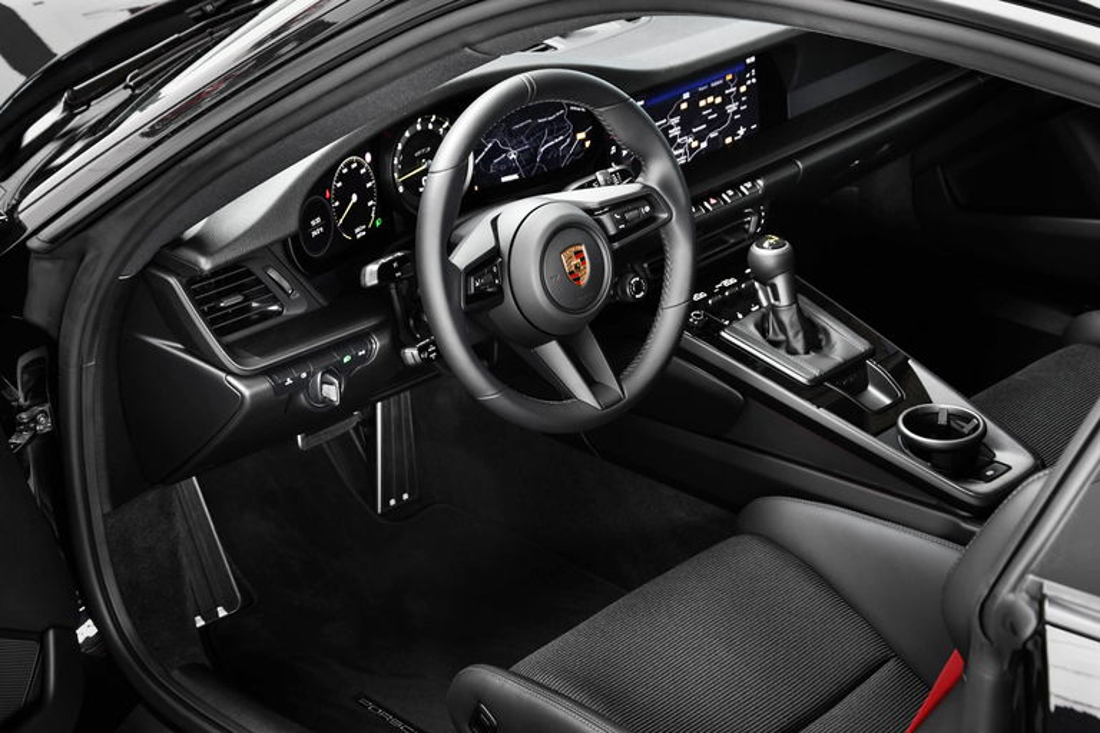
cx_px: 550
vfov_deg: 20.3
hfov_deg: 30.1
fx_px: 2047
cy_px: 366
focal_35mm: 67
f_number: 8
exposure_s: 1/15
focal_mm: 45
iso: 800
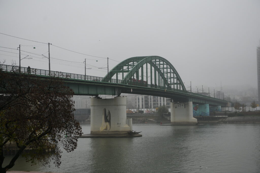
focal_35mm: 62
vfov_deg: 21.9
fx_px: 448
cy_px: 86
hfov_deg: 32.4
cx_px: 130
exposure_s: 1/1250
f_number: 4
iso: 640
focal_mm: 62
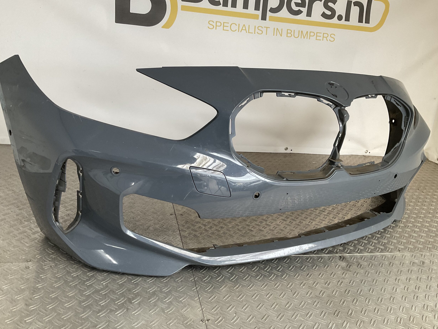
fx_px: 380
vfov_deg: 46.8
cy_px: 169
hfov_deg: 60.0
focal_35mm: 30
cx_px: 214
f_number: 1.8
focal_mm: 3
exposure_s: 1/50
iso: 80
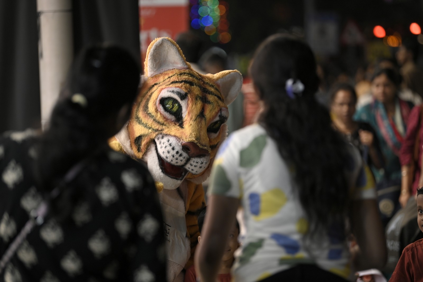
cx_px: 212
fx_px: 1644
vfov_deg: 9.8
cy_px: 141
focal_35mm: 140
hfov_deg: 14.7
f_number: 2.8
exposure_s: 1/320
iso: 640
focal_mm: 140
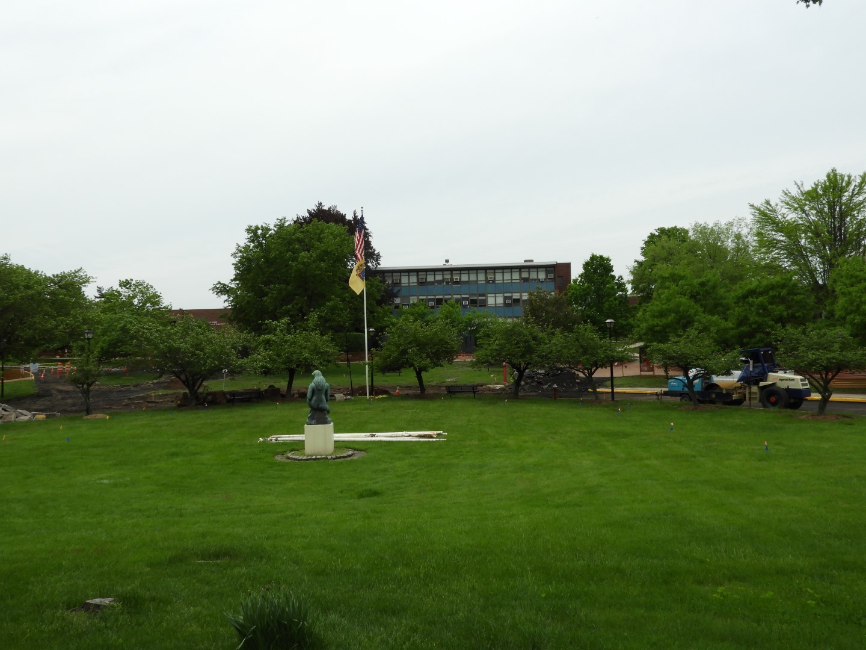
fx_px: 751
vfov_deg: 46.8
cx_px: 433
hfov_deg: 60.0
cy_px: 325
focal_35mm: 30
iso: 100
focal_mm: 5.4
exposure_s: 1/1000
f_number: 3.5
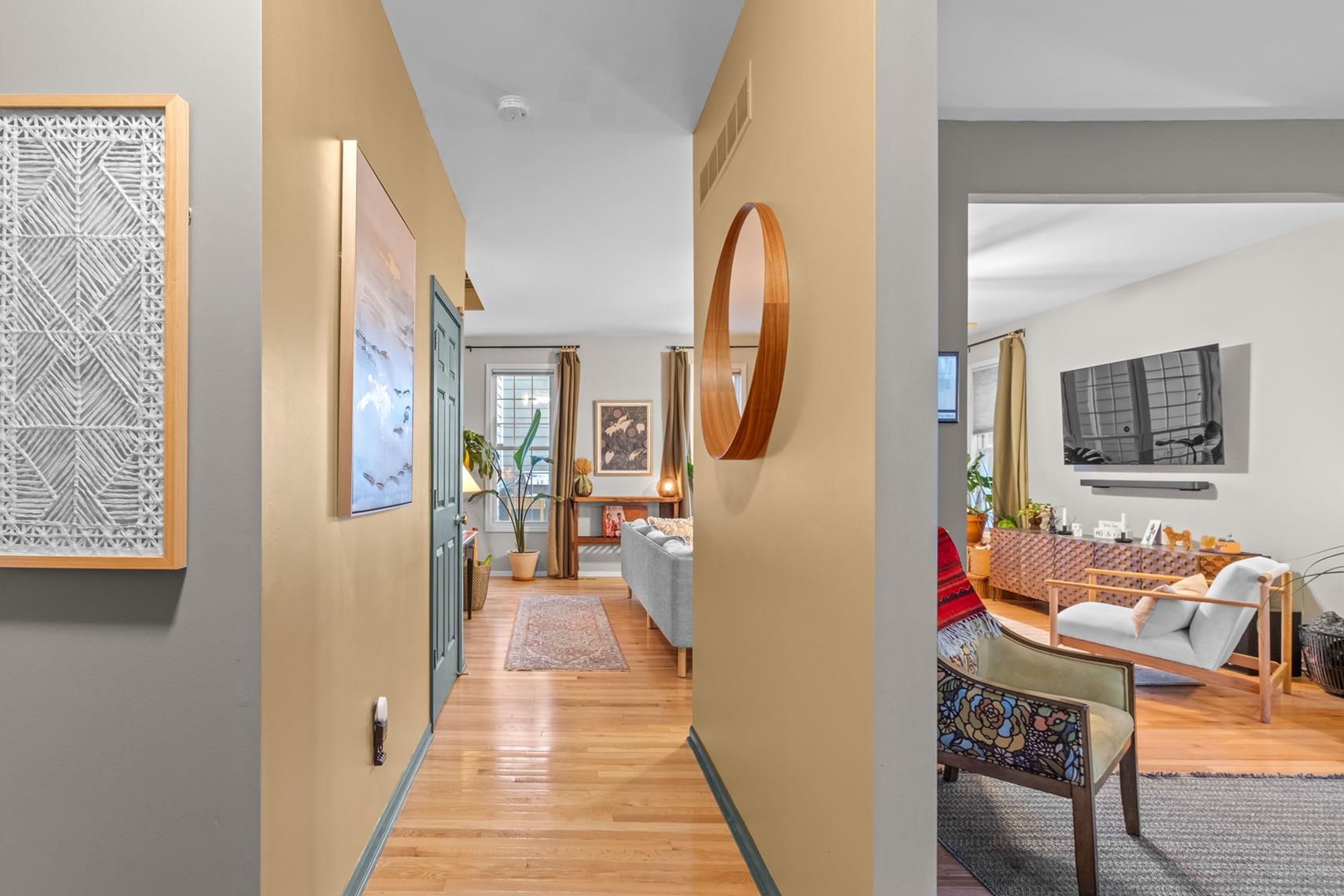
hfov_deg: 88.9
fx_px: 672
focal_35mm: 18
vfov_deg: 67.3
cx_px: 541
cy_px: 482
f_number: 7.1
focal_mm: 10
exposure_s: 2
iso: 640
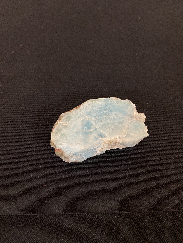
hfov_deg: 53.1
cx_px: 92
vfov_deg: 67.3
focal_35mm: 26
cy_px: 122
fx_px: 183
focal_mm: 4.25
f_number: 1.8
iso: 500
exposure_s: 1/30
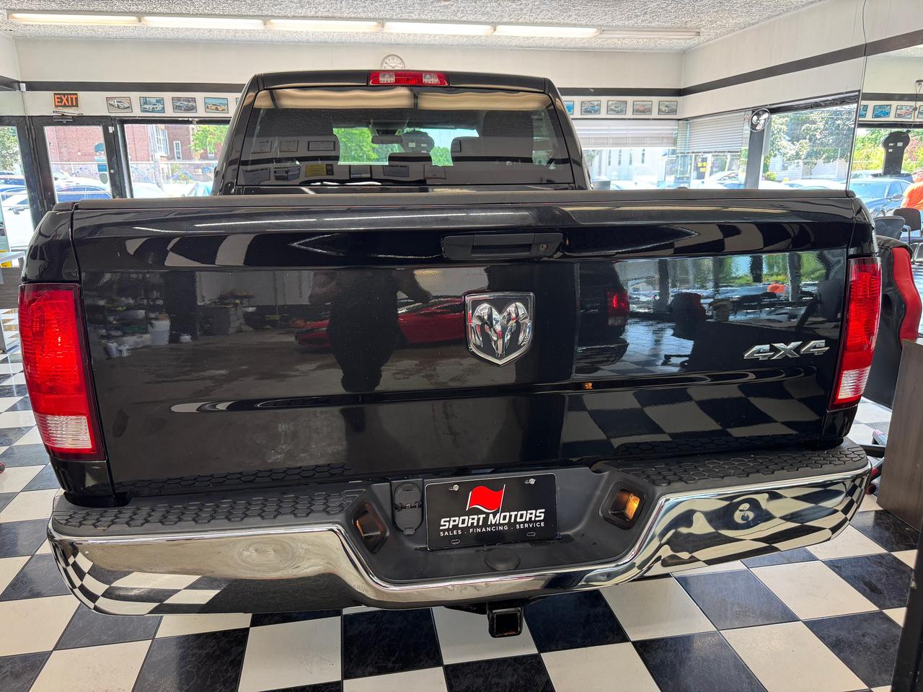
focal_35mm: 24
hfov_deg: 71.6
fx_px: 640
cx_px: 462
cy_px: 346
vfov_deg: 56.8
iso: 125
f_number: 1.78
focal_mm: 6.76
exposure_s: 1/60
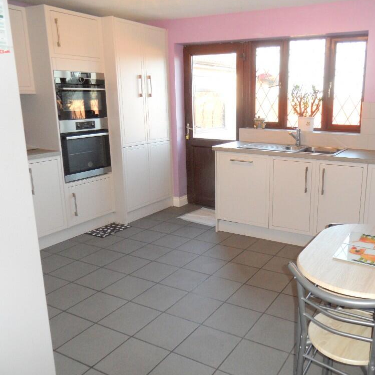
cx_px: 248
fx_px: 355
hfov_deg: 54.6
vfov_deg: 55.6
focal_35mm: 29
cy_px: 185
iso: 100
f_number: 3.2
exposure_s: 1/45
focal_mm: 3.9
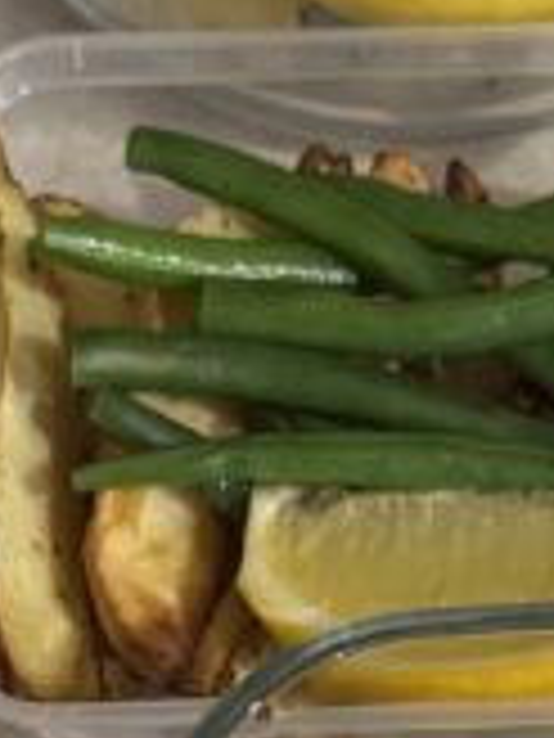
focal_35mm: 150
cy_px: 1318
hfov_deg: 9.9
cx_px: 482
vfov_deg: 12.1
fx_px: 3201
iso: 400
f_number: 1.78
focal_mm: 6.76
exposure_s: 1/50
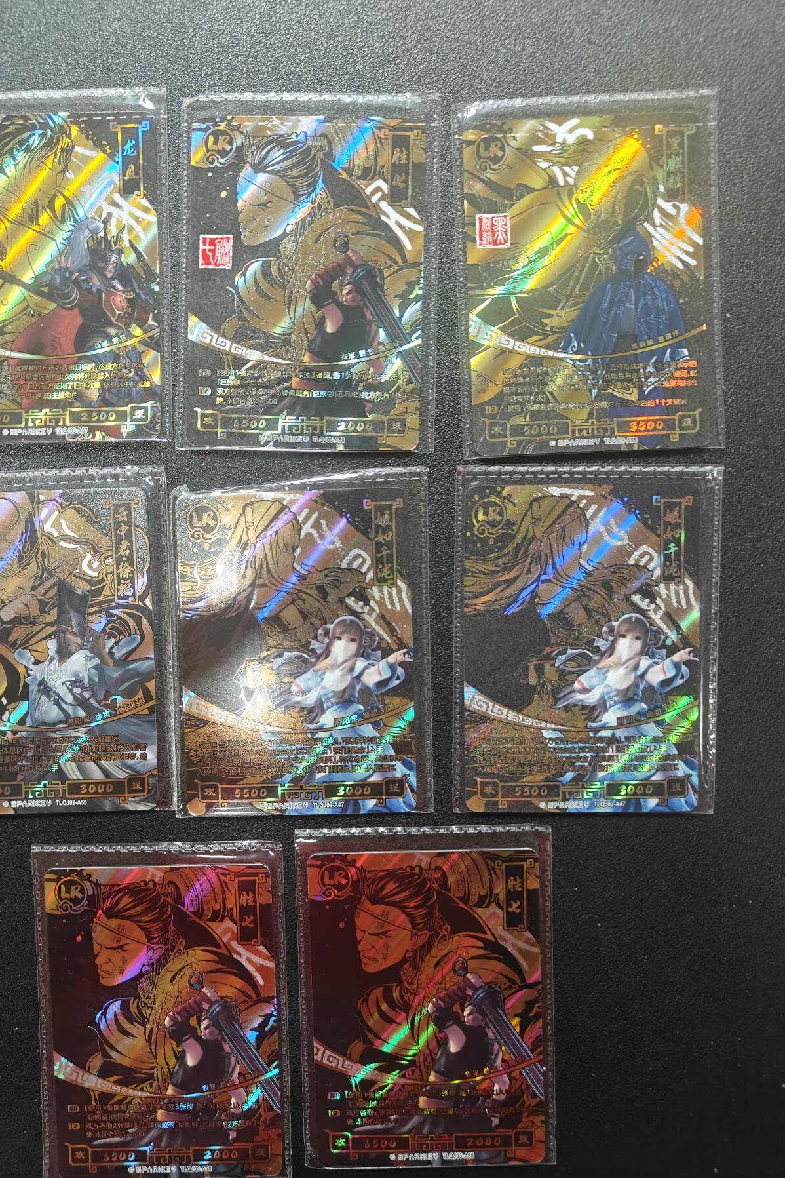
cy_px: 589
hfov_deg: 51.2
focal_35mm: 25
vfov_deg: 71.5
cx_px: 349
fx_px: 818
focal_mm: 5.59
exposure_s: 1/35
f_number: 1.8
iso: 160
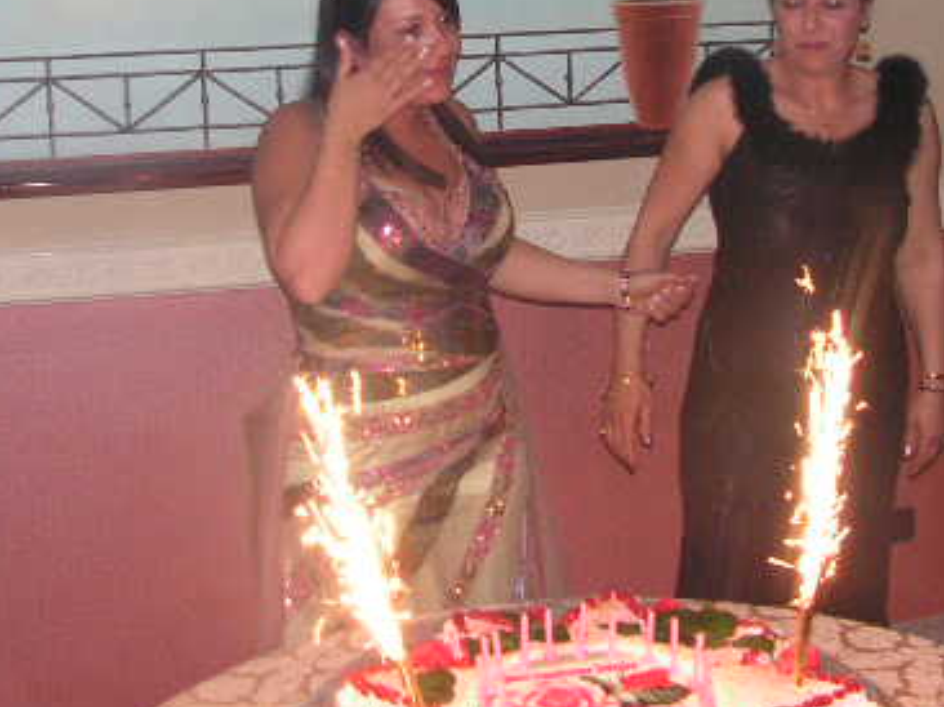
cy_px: 124
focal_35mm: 63
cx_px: 506
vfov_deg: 22.9
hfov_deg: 30.7
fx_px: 1717
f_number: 3.2
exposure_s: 1/40
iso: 200
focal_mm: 6
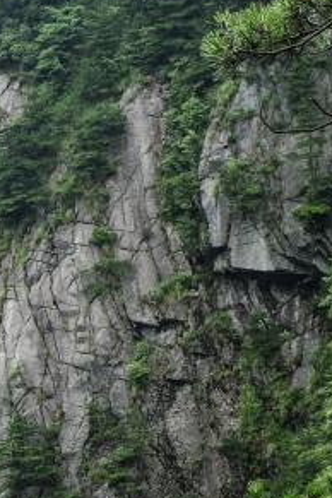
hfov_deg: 8.3
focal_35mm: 162
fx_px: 2241
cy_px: 495
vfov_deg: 12.5
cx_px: -172
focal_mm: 30.5
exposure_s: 1/280
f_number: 8
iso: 400
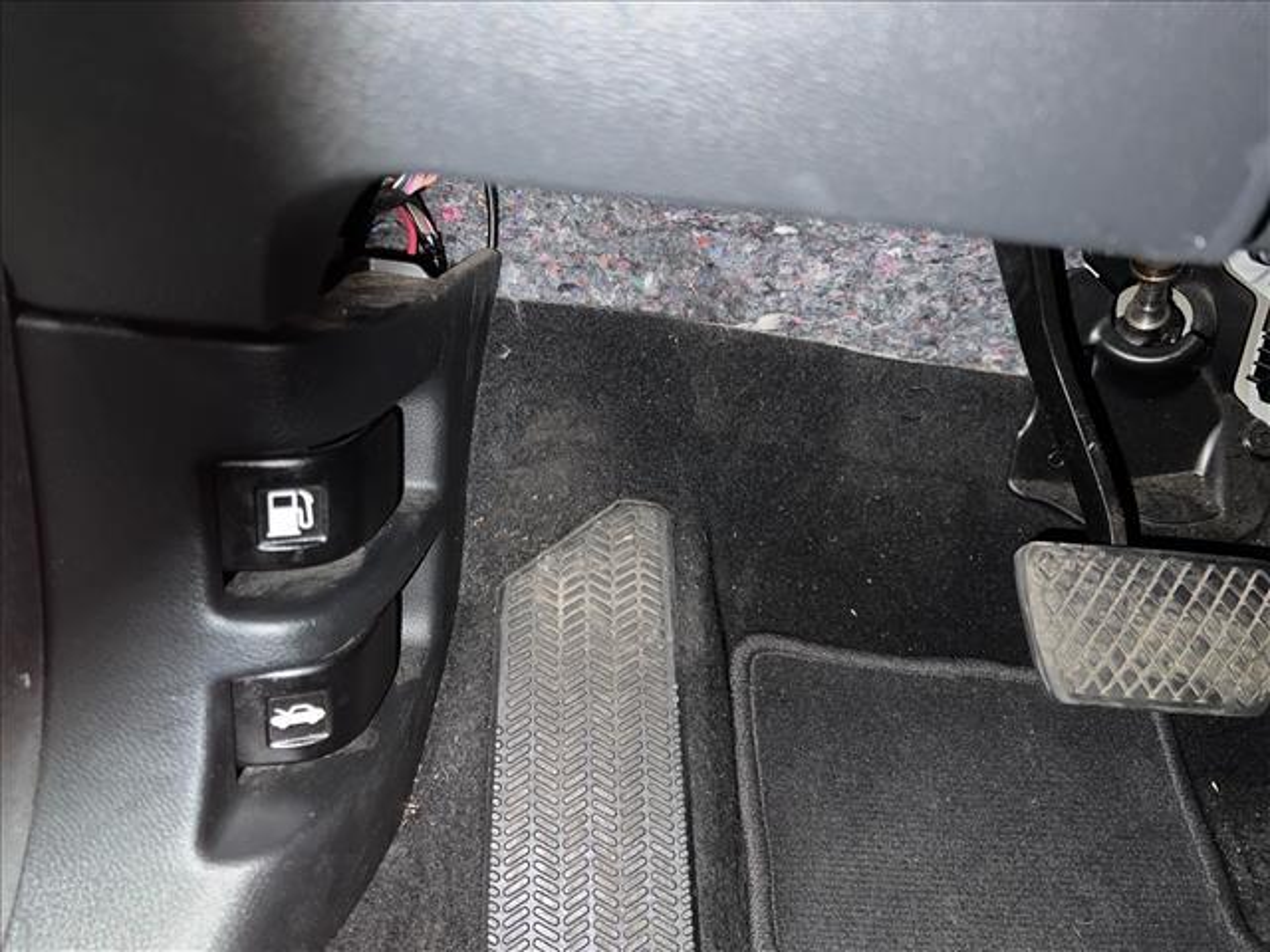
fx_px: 954
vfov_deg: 53.1
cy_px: 476
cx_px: 635
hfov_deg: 67.3
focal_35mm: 26
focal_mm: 5.7
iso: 32
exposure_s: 1/4
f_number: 1.5
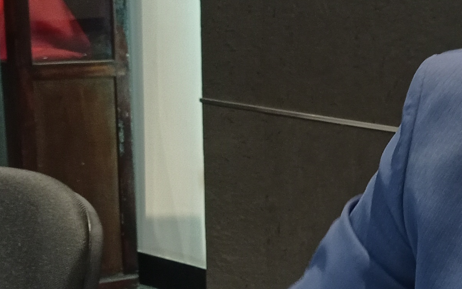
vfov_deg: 13.2
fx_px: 1247
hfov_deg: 19.5
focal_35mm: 99
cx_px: 585
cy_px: 149
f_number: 1.79
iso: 413
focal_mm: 4.7
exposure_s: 1/30
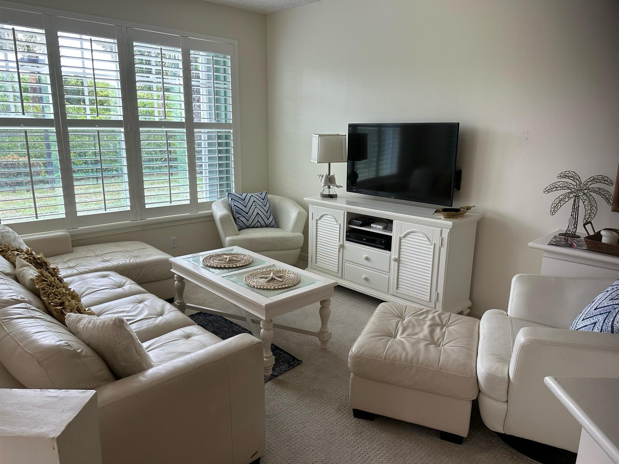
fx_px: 429
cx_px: 310
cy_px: 232
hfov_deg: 71.6
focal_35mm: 24
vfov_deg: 56.8
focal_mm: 6.86
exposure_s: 1/120
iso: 160
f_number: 1.78
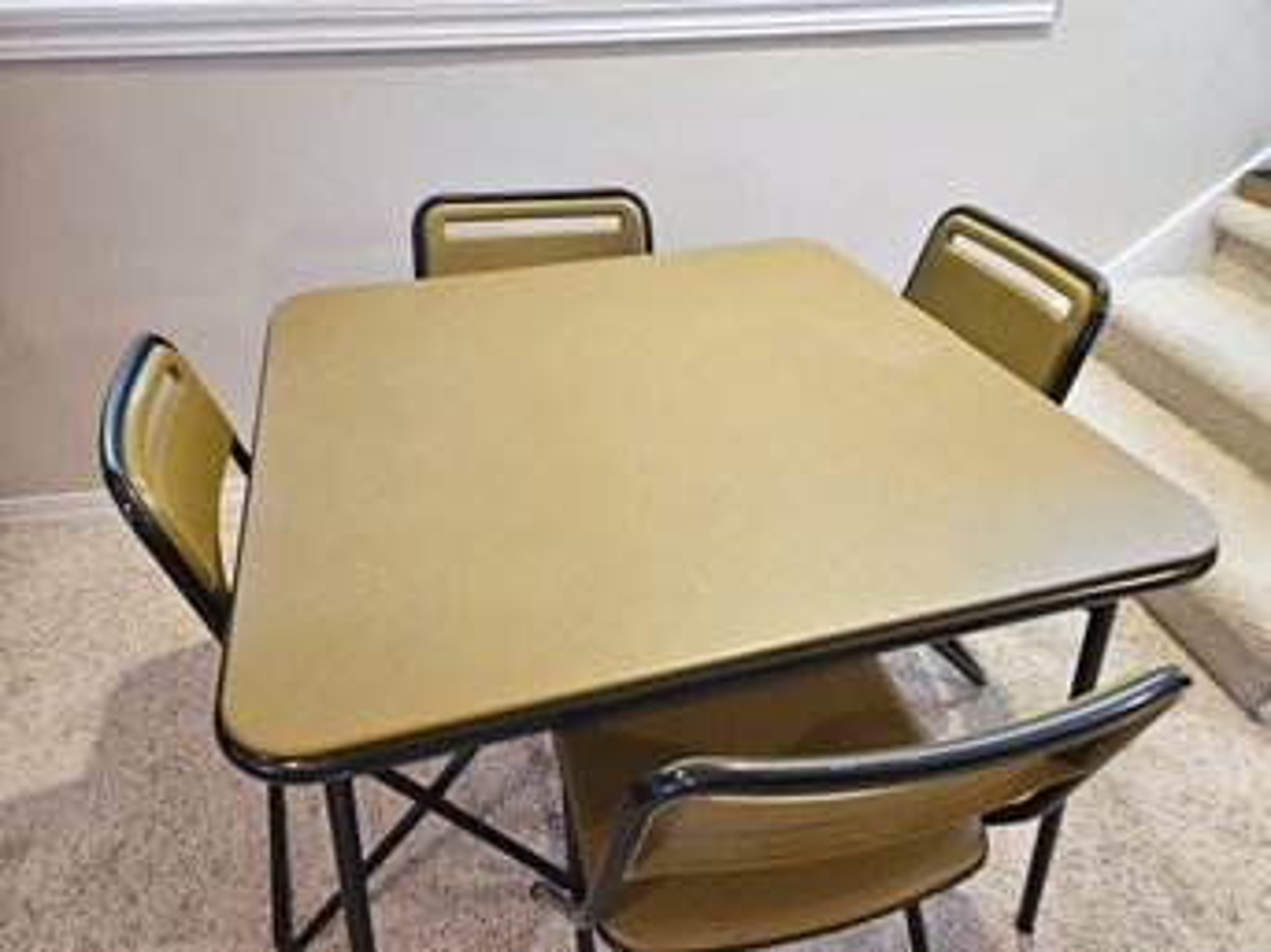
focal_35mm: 23
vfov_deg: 58.8
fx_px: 844
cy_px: 476
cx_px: 636
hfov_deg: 73.9
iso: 640
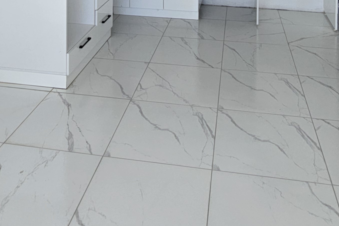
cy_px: -114
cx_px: 164
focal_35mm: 40
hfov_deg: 48.5
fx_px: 377
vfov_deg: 25.2
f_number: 2.2
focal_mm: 2.2
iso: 50
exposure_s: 1/711
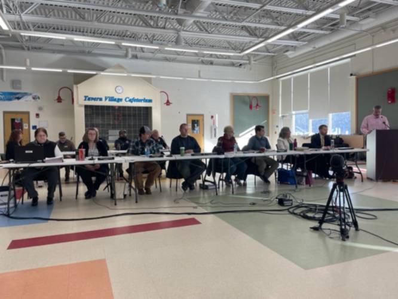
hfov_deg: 67.3
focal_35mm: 26
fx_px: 299
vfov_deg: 53.1
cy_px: 150
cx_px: 199
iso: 50
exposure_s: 1/128
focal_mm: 4.2
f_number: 1.6
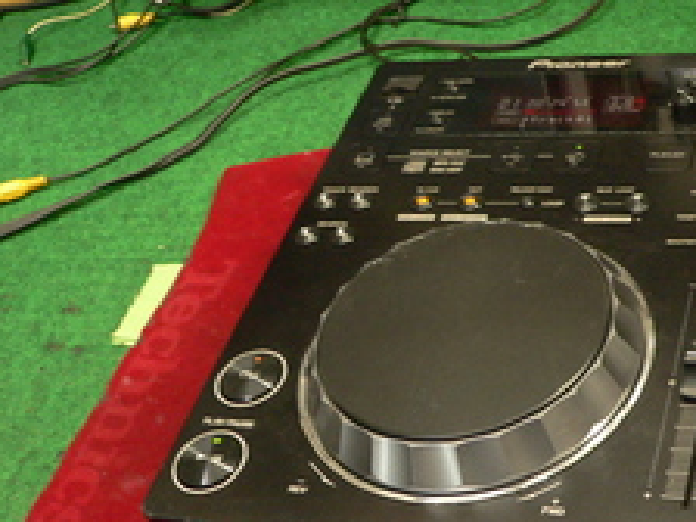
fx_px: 1226
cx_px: 547
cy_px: 284
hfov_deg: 31.0
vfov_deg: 24.0
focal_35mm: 61
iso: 200
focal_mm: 6
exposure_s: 1/13
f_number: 2.8
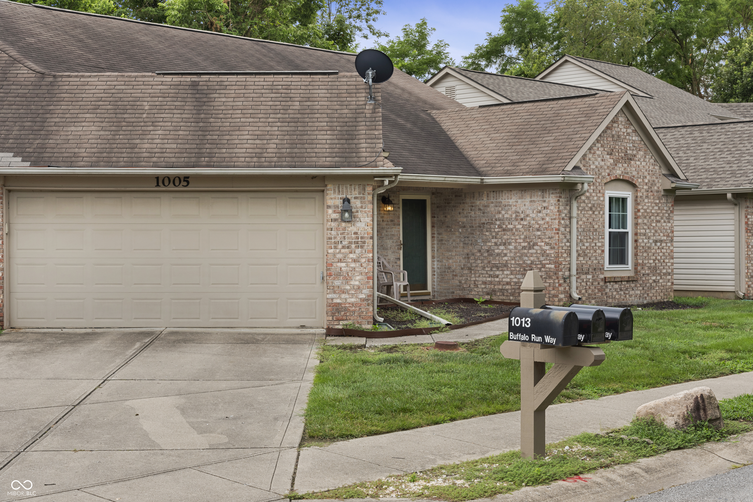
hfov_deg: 34.5
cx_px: 376
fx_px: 1214
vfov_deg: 23.4
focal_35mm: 58
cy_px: 251
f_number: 11
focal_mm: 58
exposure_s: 1/125
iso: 250
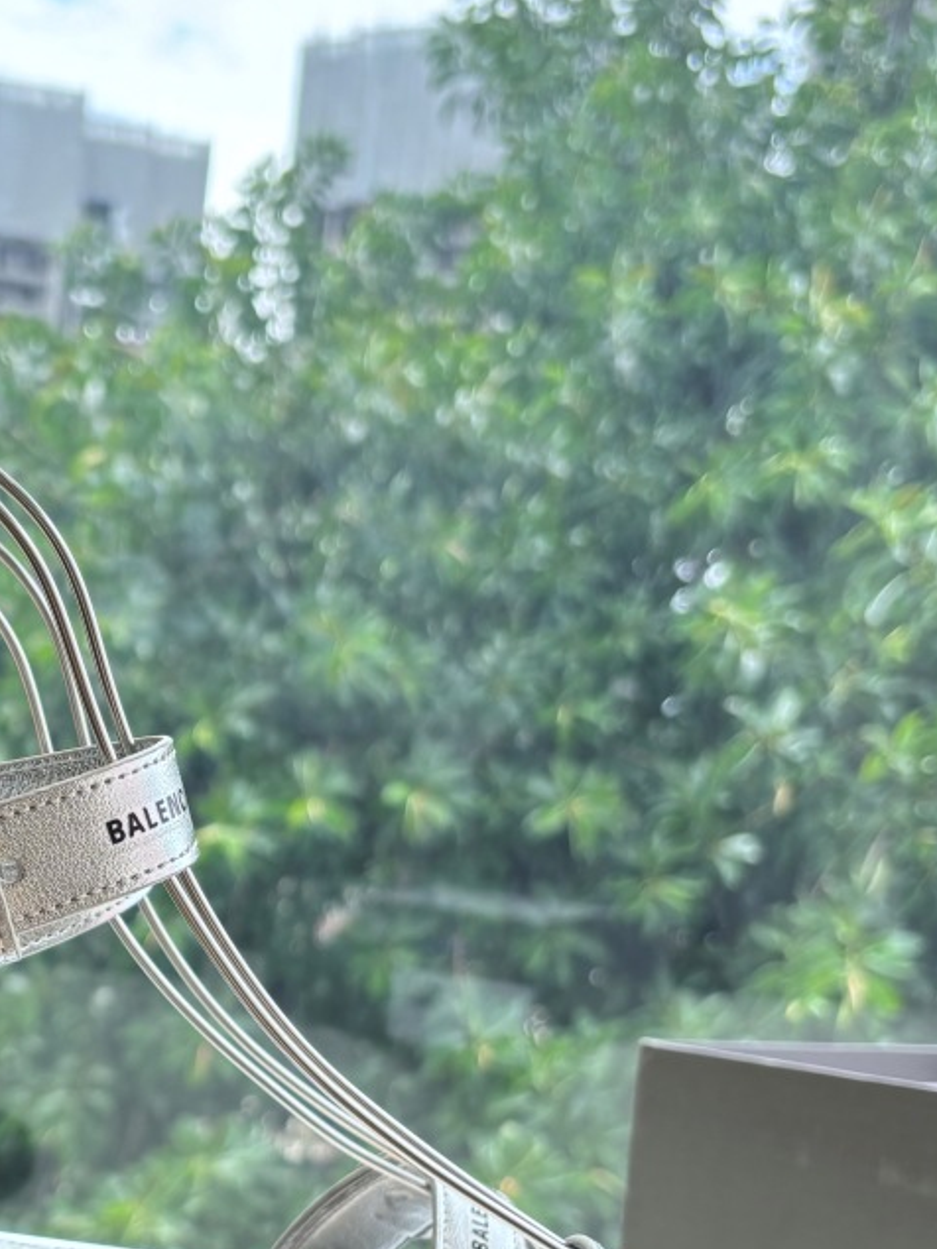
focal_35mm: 59
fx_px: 2130
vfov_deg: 32.1
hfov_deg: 24.2
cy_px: 924
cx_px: 116
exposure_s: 1/200
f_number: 1.6
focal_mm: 5.96
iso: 50
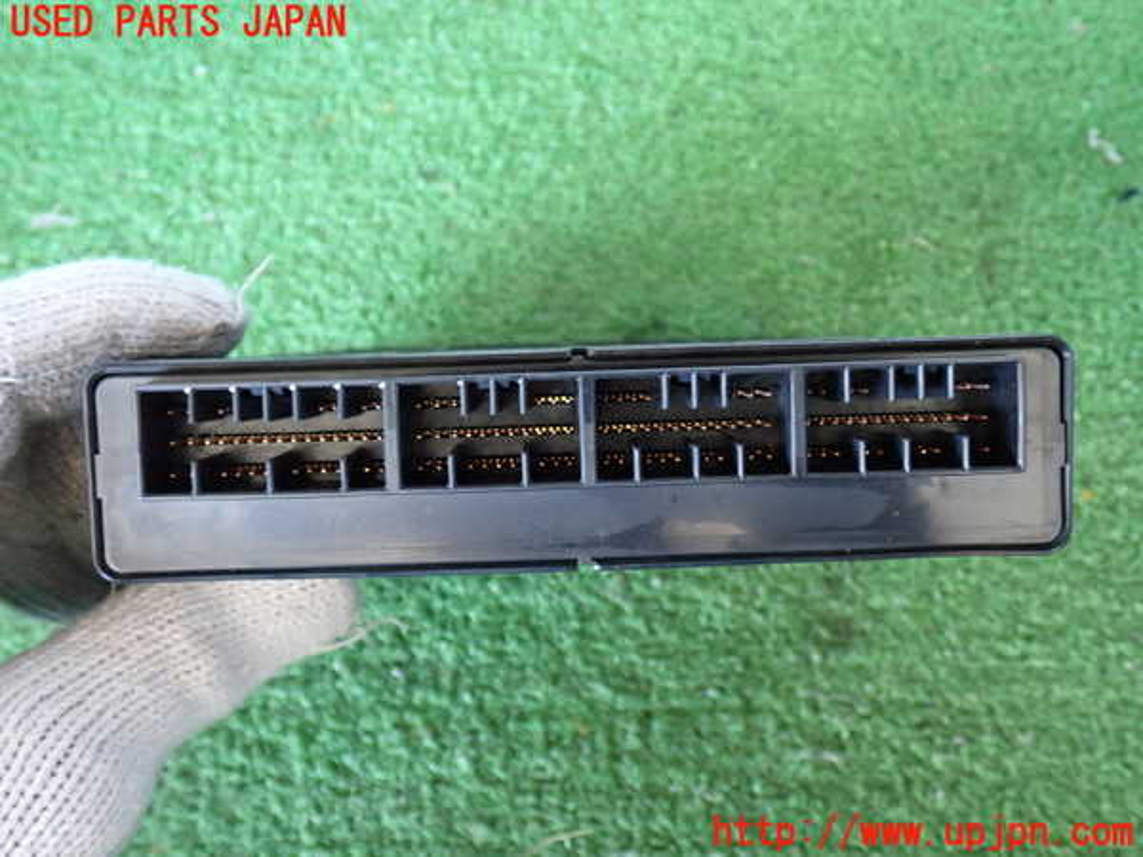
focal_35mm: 36
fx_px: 1189
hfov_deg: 51.4
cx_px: 572
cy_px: 428
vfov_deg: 39.7
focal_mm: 6.37
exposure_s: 1/40
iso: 500
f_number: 2.5
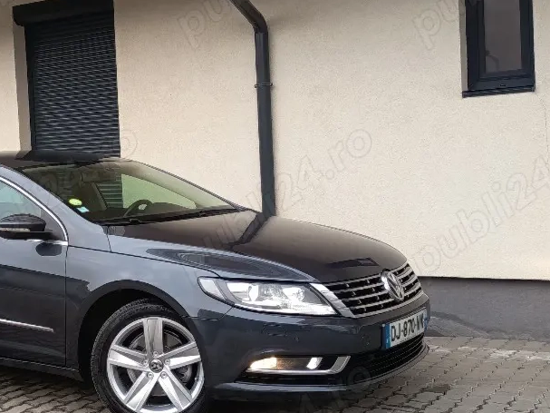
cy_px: 209
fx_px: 890
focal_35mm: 56
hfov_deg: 33.2
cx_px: 100
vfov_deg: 26.1
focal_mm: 5.27
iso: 200
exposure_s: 1/101
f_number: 1.7
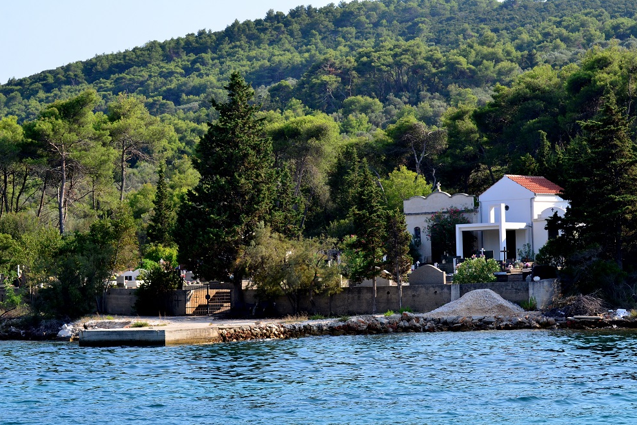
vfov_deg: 12.9
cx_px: 320
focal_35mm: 106
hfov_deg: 19.3
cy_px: 213
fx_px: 1875
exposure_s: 1/400
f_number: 9
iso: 400
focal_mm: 70
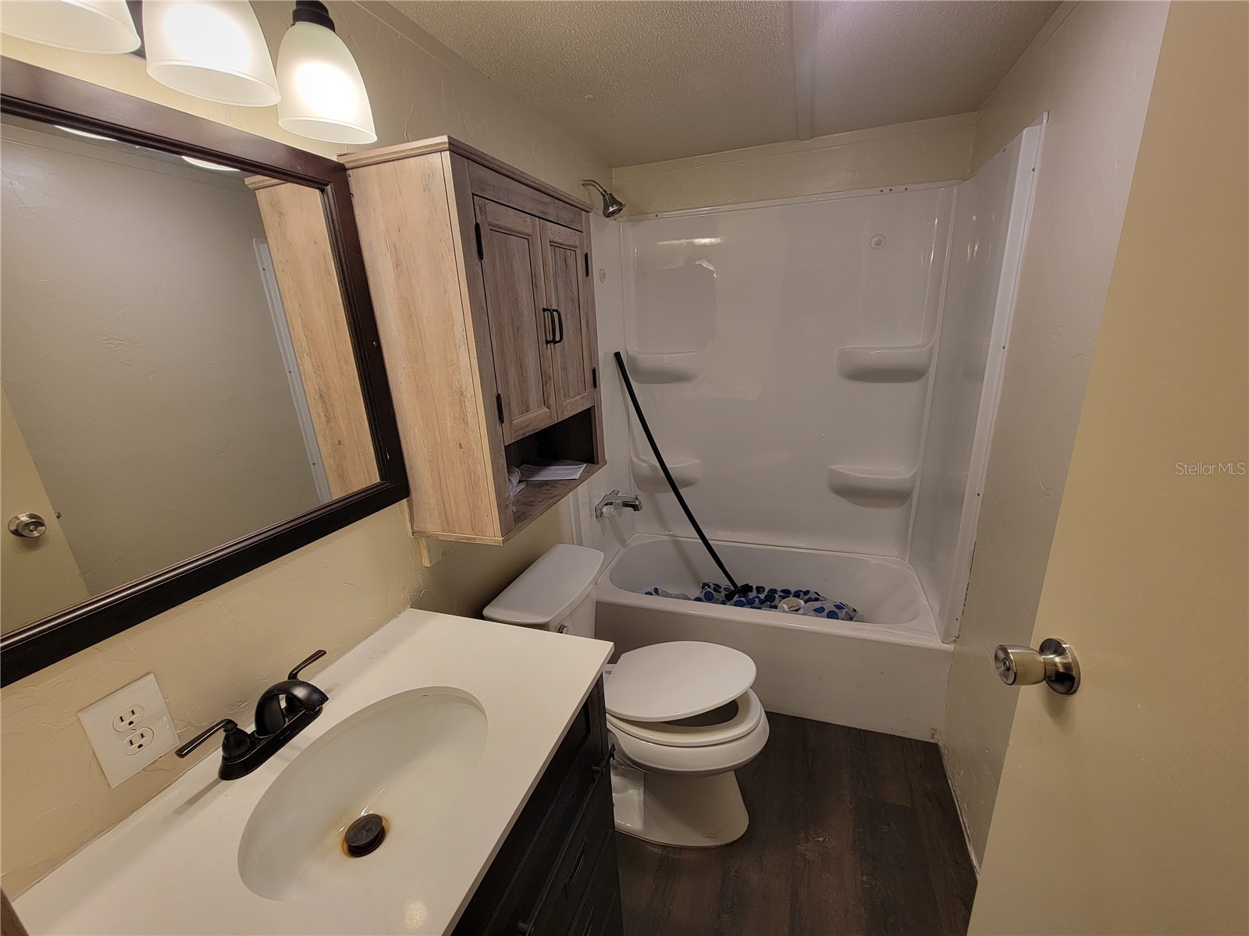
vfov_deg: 89.9
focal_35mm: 13
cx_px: 624
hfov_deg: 106.2
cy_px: 468
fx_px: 469
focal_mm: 2.2
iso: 80
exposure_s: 1/60
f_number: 2.2
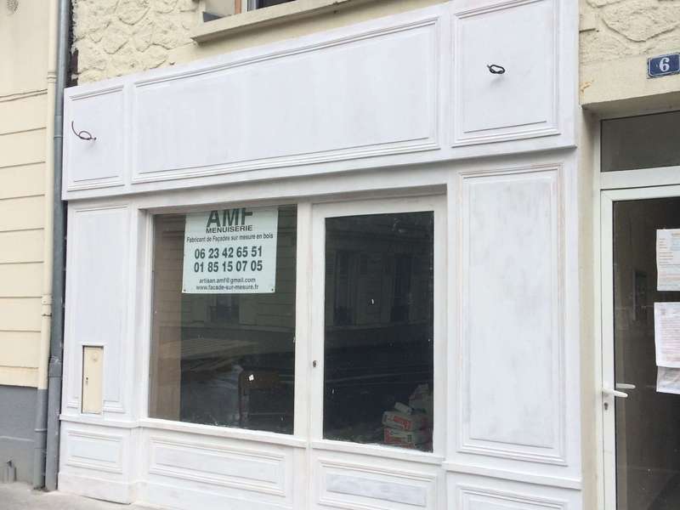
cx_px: 340
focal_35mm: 29
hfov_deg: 61.7
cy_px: 255
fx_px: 570
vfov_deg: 48.2
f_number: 2.2
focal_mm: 4.15
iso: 32
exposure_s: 1/461
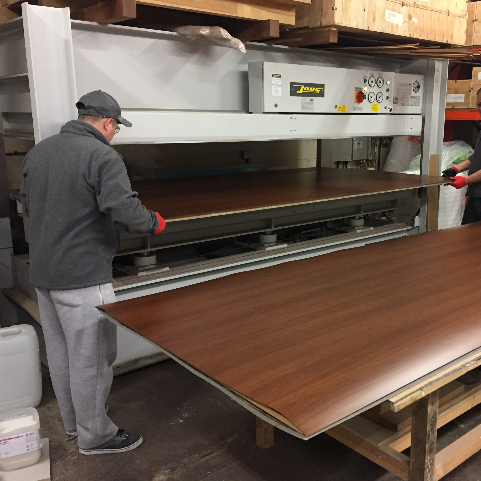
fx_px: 550
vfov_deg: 47.2
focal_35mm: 35
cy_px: 240
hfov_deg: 46.7
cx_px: 307
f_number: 2.2
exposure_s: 1/33
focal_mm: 4.15
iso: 250
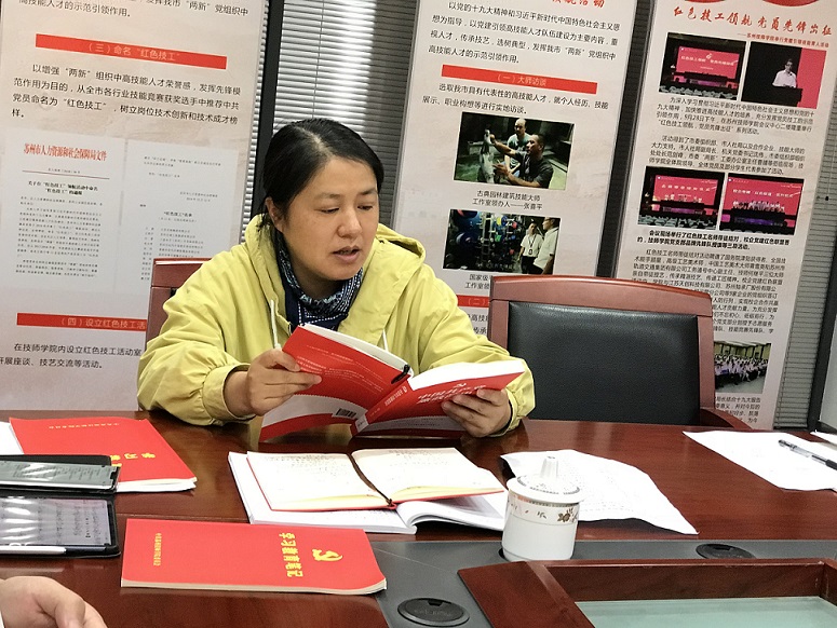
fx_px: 1379
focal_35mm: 57
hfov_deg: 33.8
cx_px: 418
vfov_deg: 25.7
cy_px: 314
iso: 500
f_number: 2.8
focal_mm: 6.6
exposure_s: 1/50
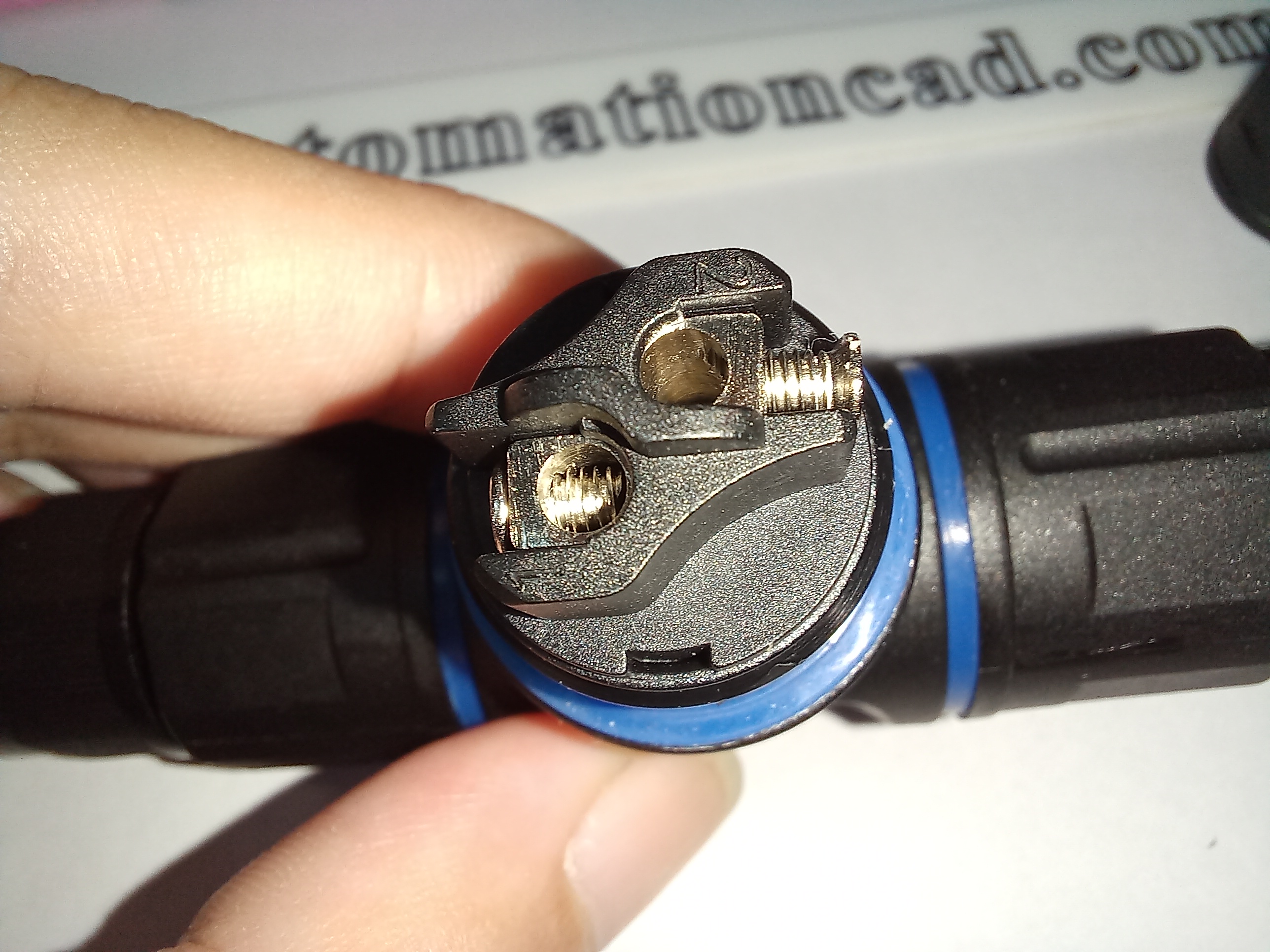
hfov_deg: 69.4
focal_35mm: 25
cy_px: 476
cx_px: 635
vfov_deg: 54.9
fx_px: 917
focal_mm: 2.13
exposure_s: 1/50
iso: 50
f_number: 2.4
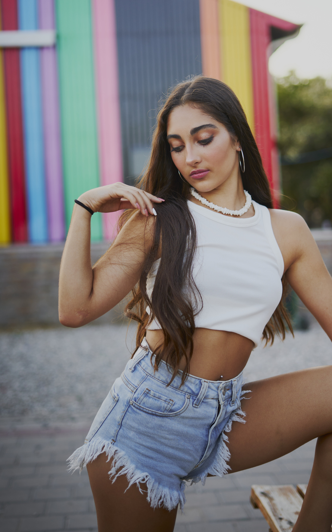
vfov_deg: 38.9
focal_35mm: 52
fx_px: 753
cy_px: 264
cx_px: 164
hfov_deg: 24.9
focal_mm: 50
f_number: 2
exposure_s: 1/640
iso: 100
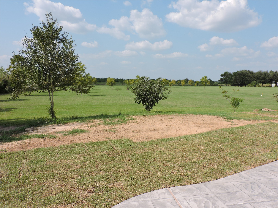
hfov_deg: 63.4
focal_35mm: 28
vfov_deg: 49.7
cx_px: 139
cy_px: 104
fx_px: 225
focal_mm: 5
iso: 100
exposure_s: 1/1000
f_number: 3.4
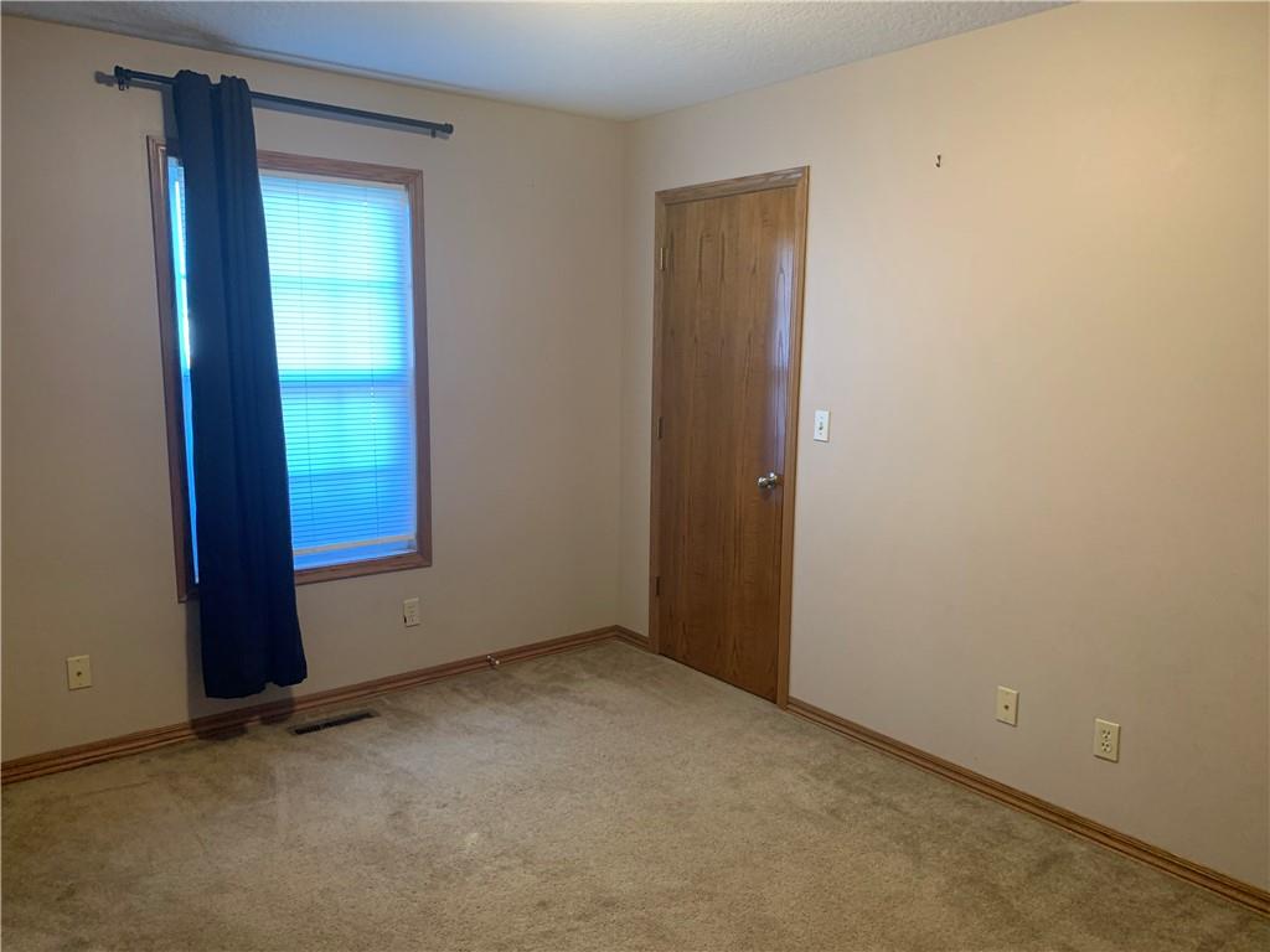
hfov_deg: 67.3
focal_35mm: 26
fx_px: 954
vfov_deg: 53.1
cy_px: 476
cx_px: 635
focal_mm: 4.25
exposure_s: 1/60
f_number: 1.8
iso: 200
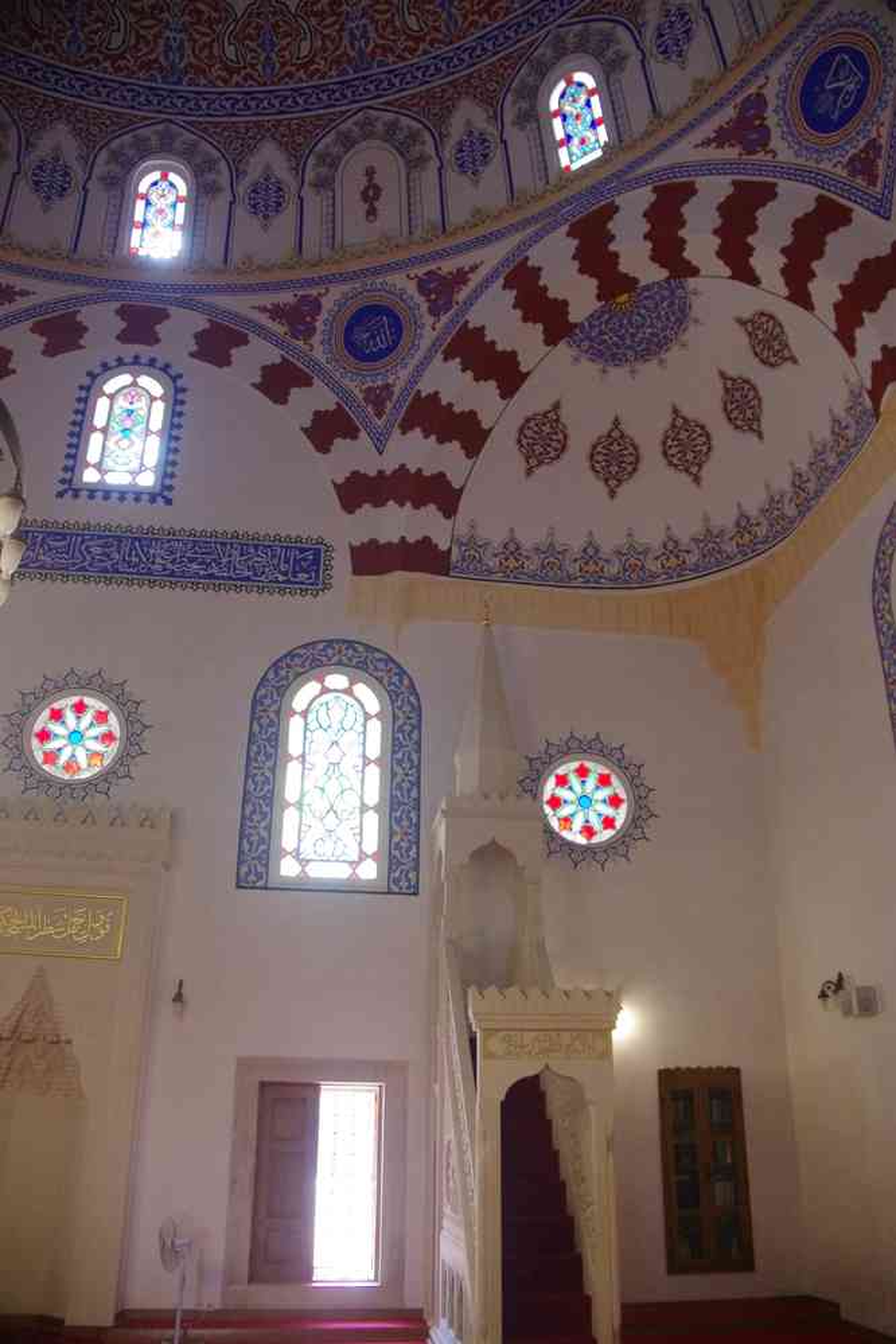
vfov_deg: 67.4
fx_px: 1008
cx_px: 448
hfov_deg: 47.9
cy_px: 672
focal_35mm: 27
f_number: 4.5
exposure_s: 1/40
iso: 3200
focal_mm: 18
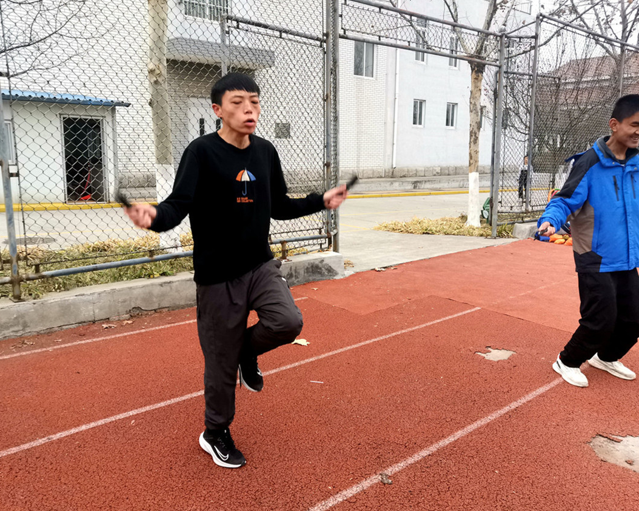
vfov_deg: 48.5
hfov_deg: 58.8
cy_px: 256
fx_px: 567
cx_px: 329
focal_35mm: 30
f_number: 1.8
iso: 50
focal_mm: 3.95
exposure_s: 1/132
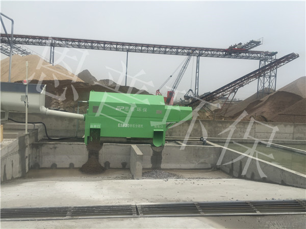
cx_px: 153
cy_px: 114
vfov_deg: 48.2
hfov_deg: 61.7
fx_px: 256
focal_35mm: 29
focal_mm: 4.15
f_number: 2.2
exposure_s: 1/1163
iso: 32
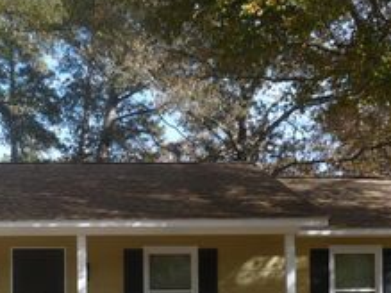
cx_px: 64
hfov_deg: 24.0
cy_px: 269
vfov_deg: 18.1
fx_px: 903
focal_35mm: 80
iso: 100
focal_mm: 5.8
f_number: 2.8
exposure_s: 1/500
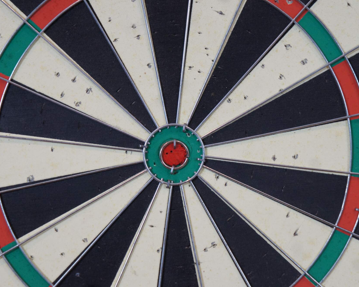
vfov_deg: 16.4
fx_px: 994
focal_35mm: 94
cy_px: 143
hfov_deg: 20.5
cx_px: 166
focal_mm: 55
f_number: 5.6
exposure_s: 1/100
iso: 1600
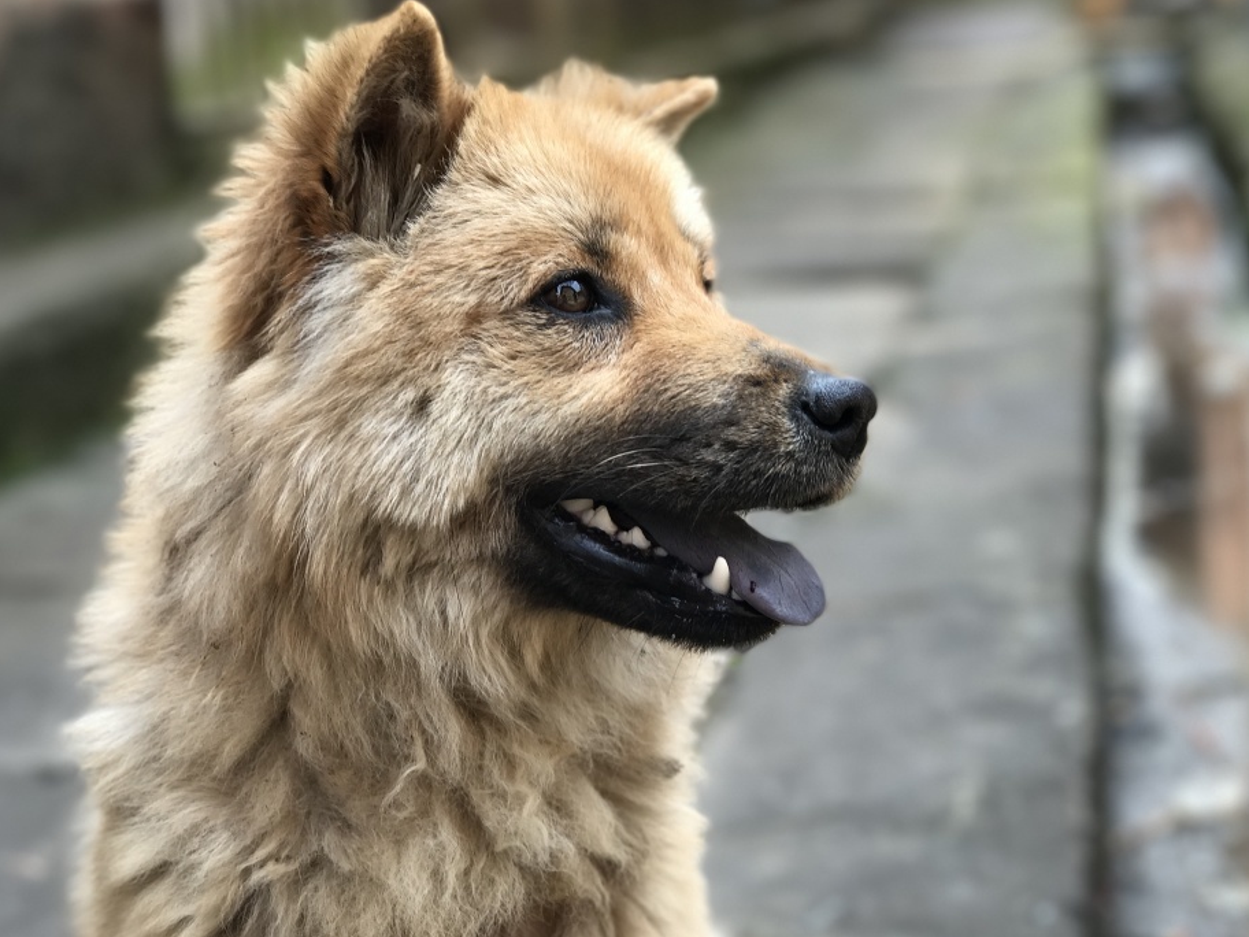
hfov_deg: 30.3
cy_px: 456
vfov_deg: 22.9
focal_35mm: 64
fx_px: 2309
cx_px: 655
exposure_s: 1/100
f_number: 2.8
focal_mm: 6.6
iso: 25
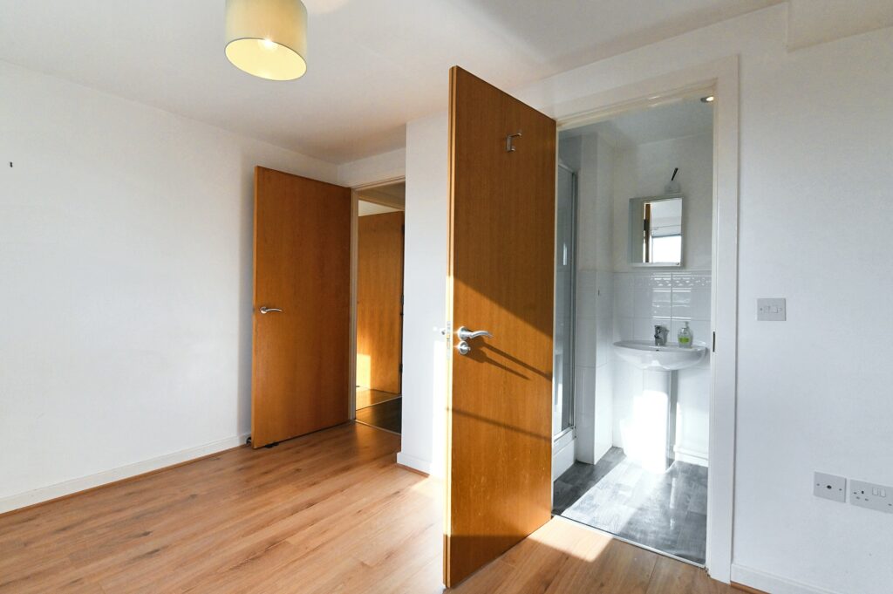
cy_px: 297
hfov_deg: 96.8
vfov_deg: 73.7
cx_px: 446
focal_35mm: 16
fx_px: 397
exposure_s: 1/1250
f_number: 10
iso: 2000
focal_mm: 16
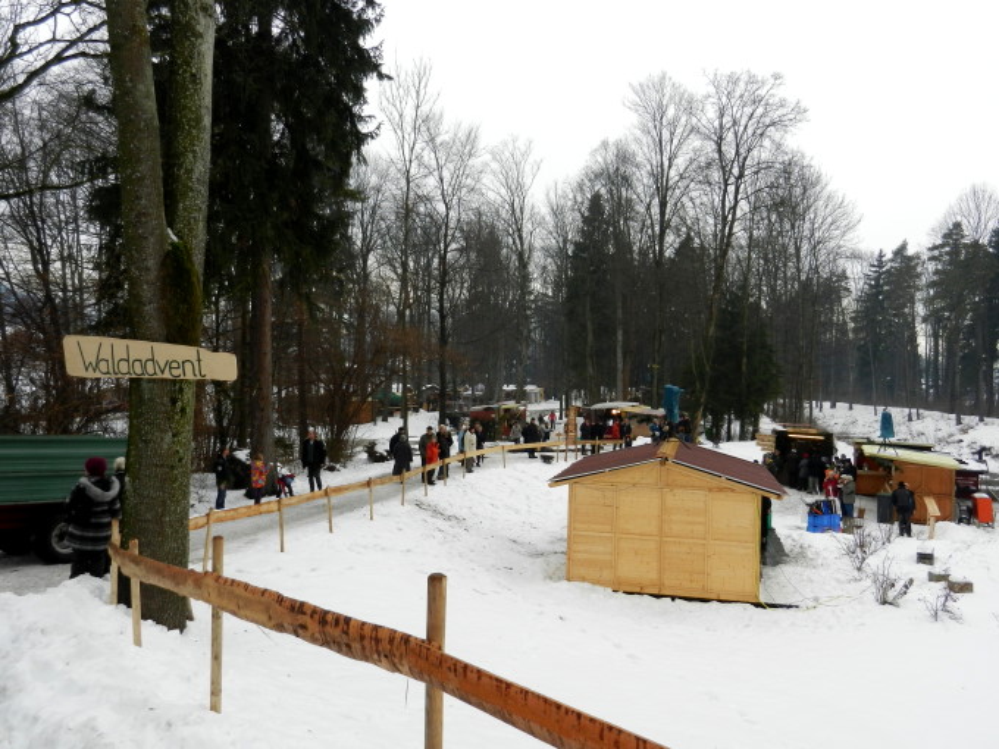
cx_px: 500
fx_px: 837
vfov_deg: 48.2
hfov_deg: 61.7
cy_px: 374
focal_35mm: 29
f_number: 3.6
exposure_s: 1/250
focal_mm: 5.1
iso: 160
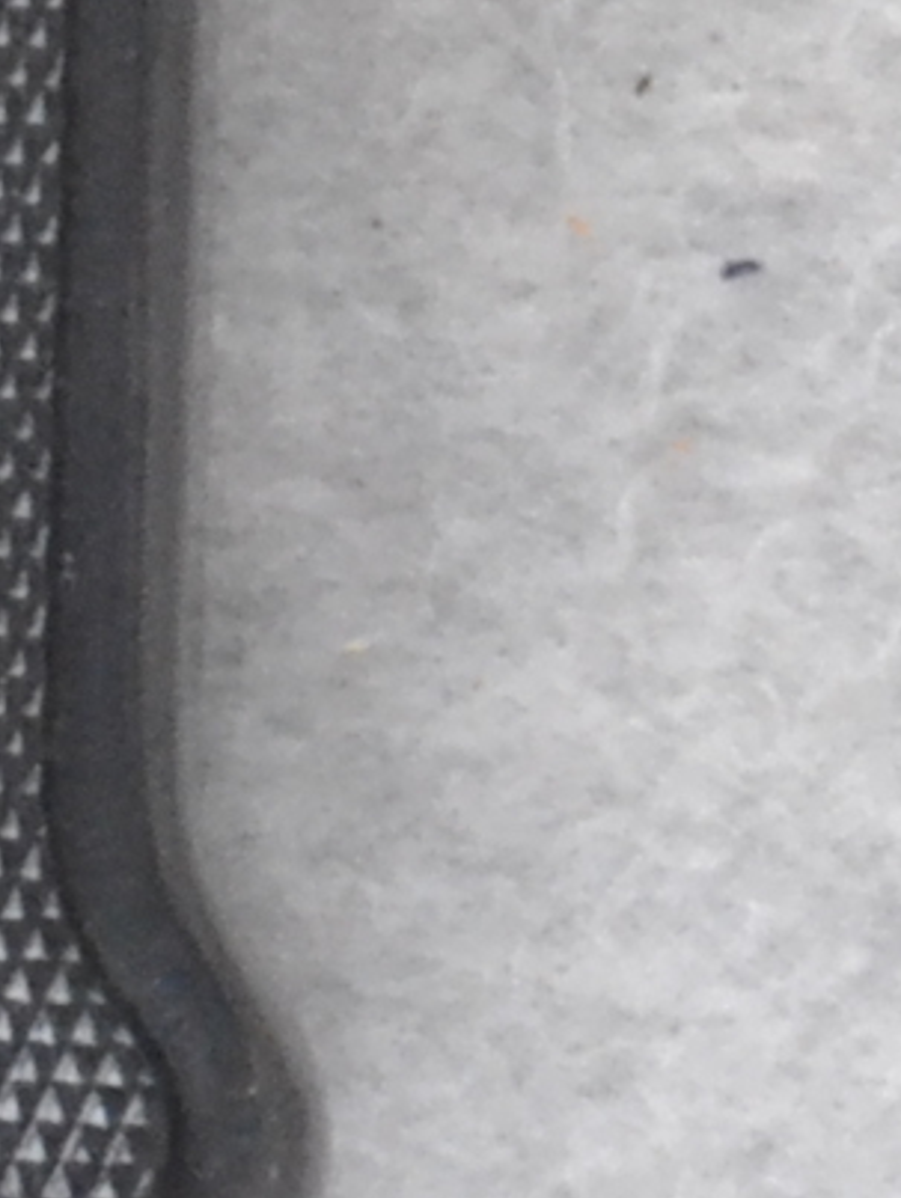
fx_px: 14553
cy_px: -1370
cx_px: 654
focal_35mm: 420
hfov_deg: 3.5
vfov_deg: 4.6
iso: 3200
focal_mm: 34
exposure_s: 1/60
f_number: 20
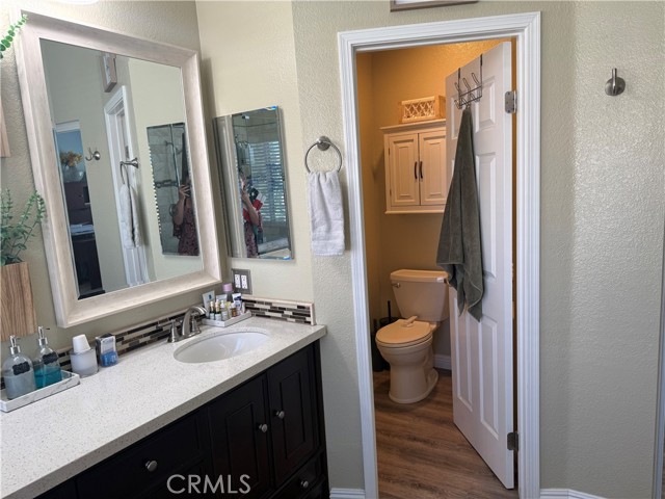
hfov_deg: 71.6
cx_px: 332
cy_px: 250
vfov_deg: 56.8
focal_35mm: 24
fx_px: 461
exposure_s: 1/120
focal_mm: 6.76
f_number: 1.78
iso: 100
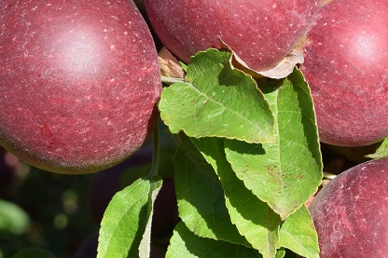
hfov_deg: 11.9
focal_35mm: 173
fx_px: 1864
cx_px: 151
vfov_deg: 7.9
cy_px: 46
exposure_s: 1/320
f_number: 9
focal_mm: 40
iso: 200
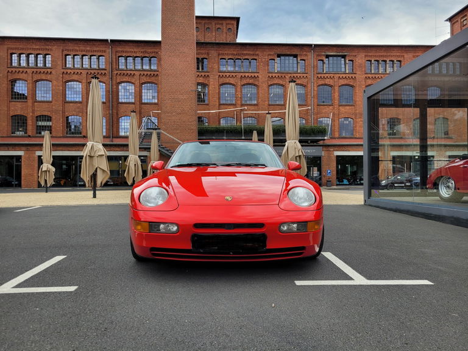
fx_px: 352
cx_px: 234
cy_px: 176
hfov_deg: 67.3
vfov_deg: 53.1
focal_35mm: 26
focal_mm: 5.4
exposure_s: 1/777
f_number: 1.8
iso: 40
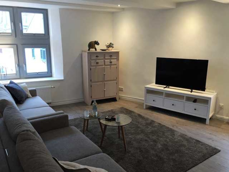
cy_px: 86
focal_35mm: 29
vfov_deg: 48.2
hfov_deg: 61.7
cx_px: 114
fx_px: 192
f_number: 2.2
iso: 160
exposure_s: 1/33
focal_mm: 4.15
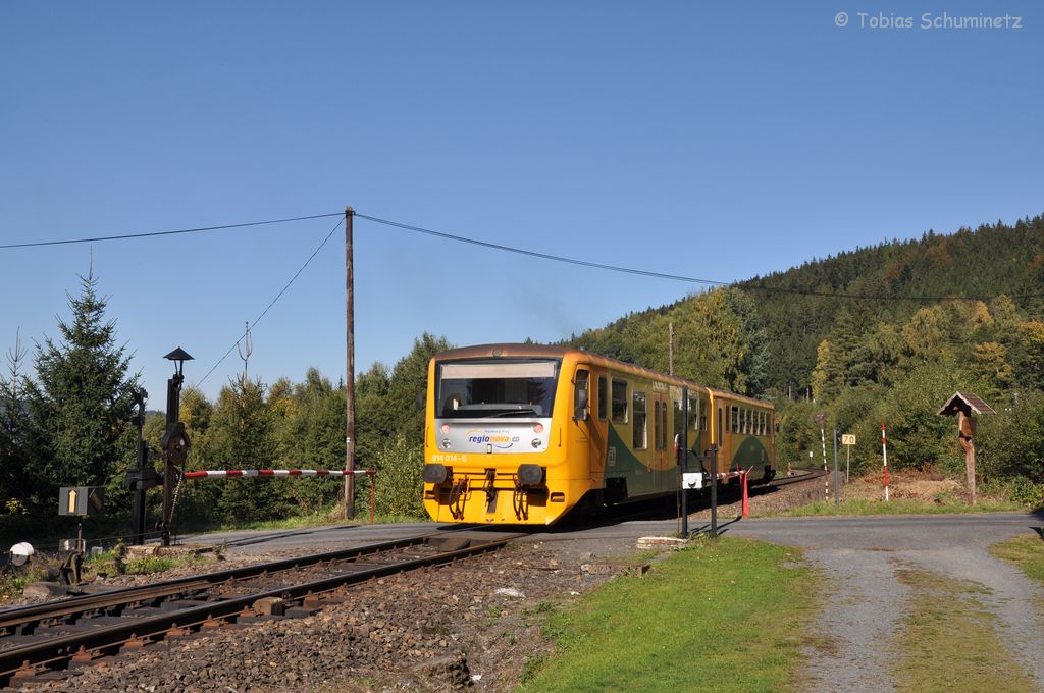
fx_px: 1130
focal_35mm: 39
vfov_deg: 34.1
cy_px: 346
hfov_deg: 49.6
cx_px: 522
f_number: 9
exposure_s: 1/500
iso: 200
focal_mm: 26
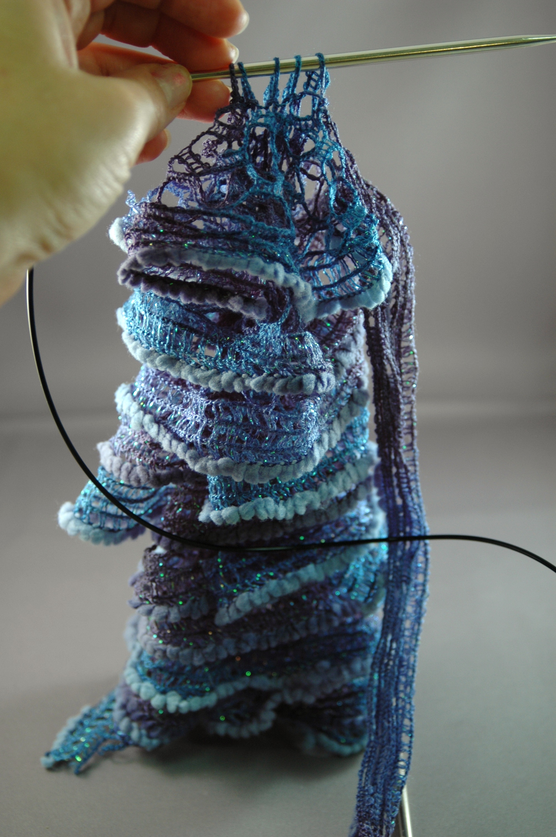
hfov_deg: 22.6
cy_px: 418
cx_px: 278
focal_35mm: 60
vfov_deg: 33.4
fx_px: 1392
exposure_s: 1/30
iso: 400
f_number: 4
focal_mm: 40
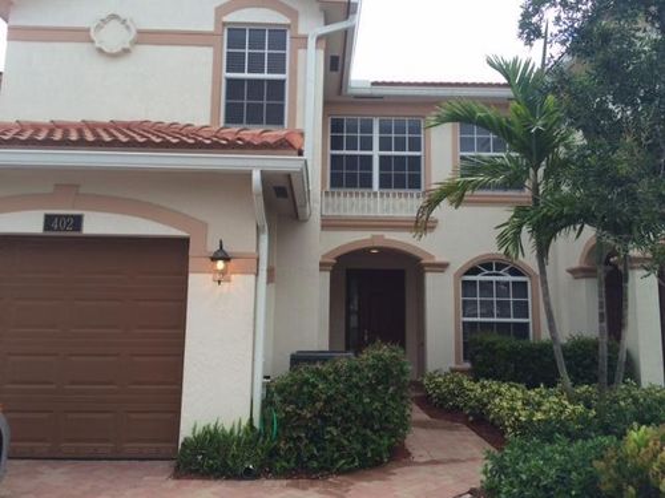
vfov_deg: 48.2
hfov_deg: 61.7
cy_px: 249
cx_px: 332
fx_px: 557
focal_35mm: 29
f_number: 2.2
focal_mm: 4.15
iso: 32
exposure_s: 1/154
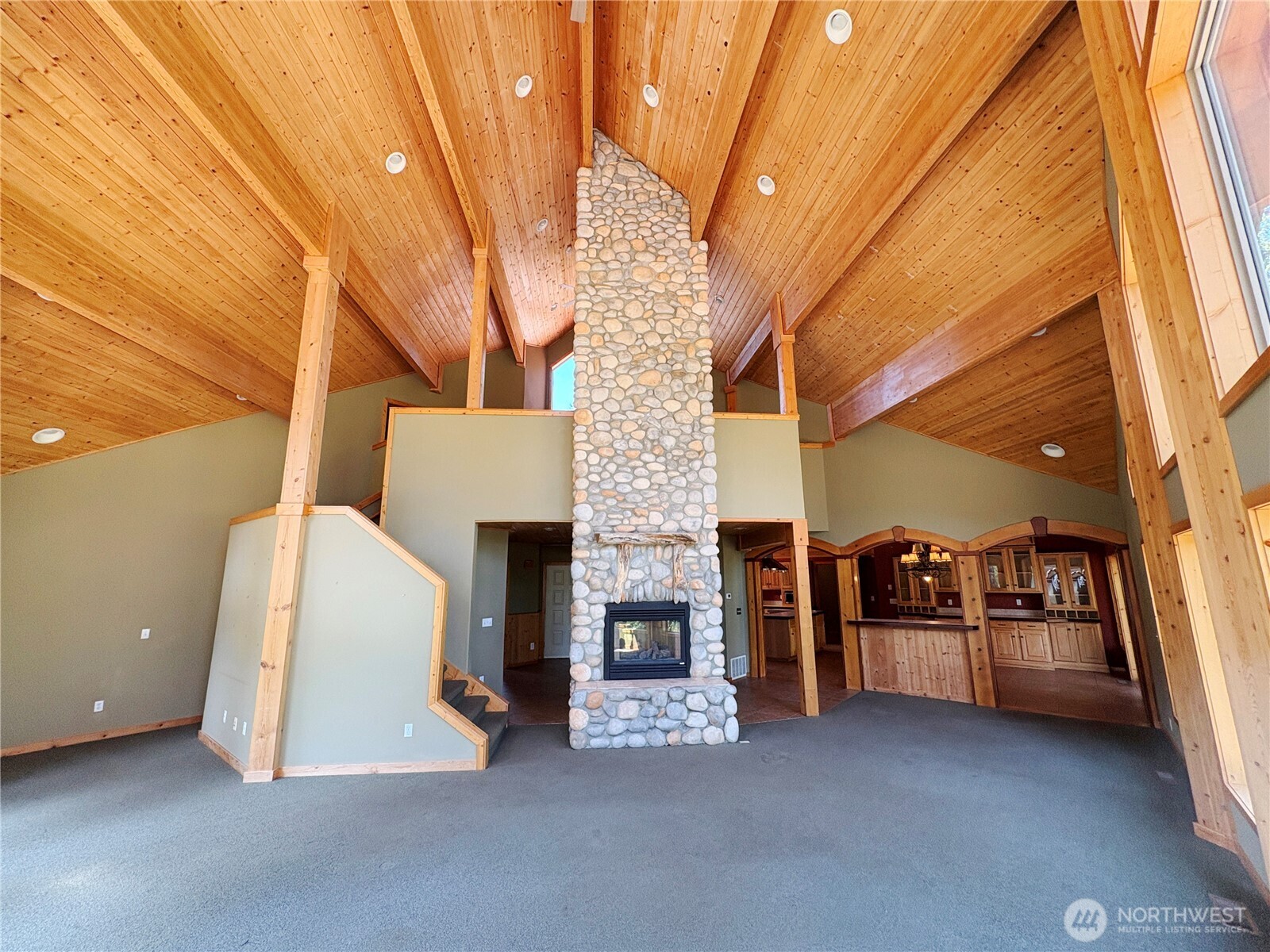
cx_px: 635
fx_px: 514
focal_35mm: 14
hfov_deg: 102.1
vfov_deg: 85.7
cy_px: 476
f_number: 2.2
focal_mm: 2.22
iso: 125
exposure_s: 1/99
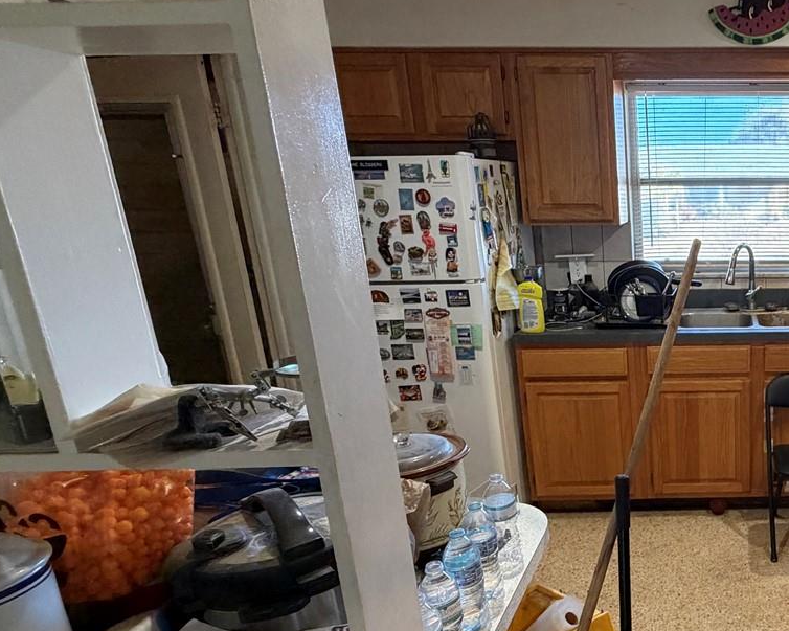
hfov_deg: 51.3
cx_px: 748
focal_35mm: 29
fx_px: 677
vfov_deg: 49.6
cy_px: 380
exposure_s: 1/60
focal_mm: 2.22
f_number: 2.2
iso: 400
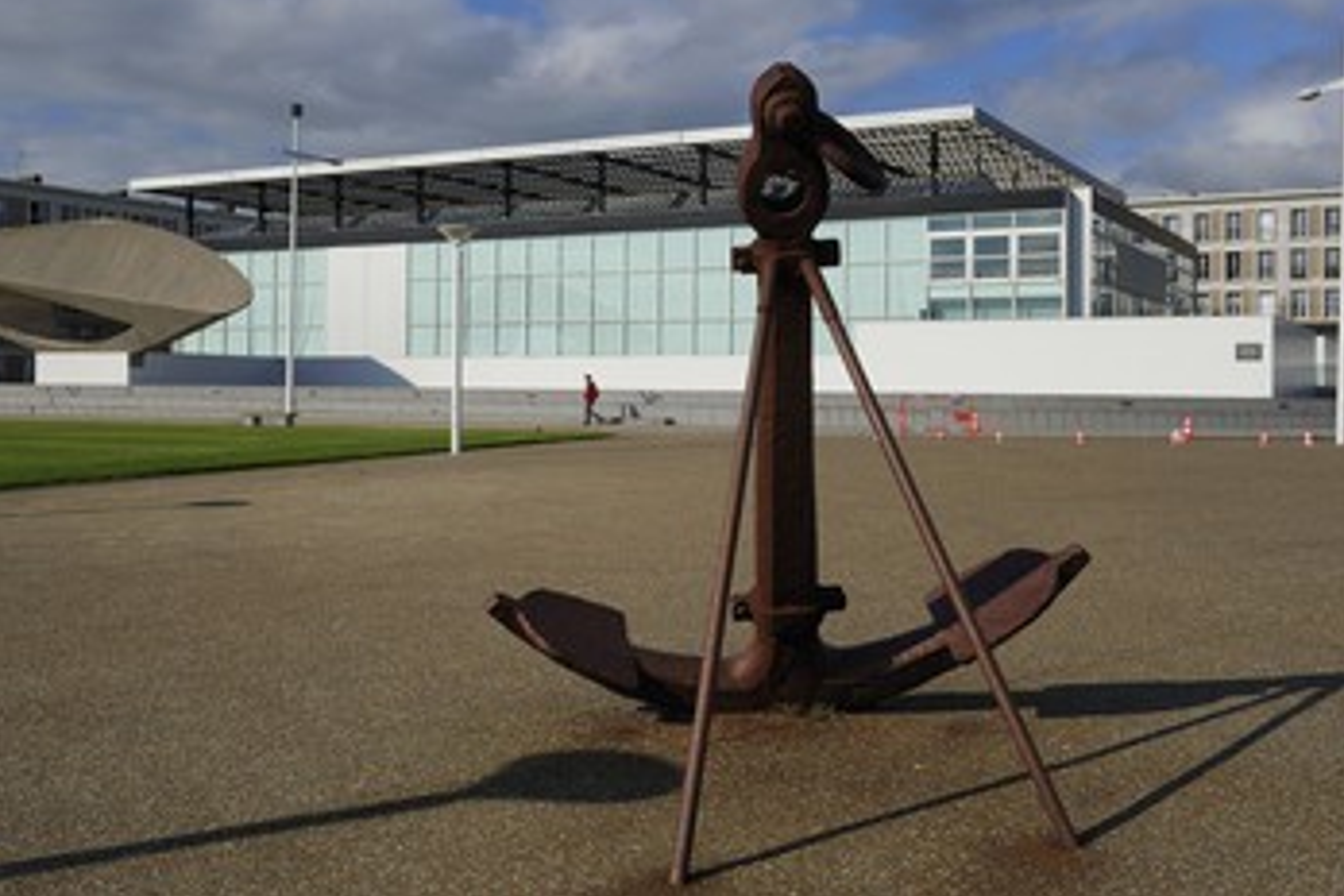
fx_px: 1531
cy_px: 371
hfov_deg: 47.2
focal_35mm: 41
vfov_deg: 32.6
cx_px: 552
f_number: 16
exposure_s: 1/200
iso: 200
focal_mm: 34
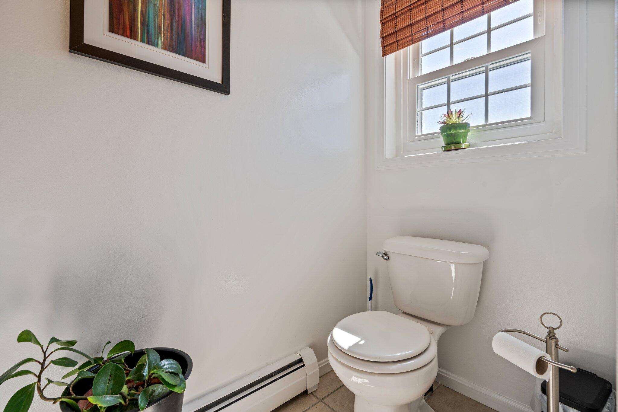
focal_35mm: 16
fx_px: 275
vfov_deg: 73.7
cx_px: 309
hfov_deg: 96.7
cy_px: 206
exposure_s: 1/5
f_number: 10
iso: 100
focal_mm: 16
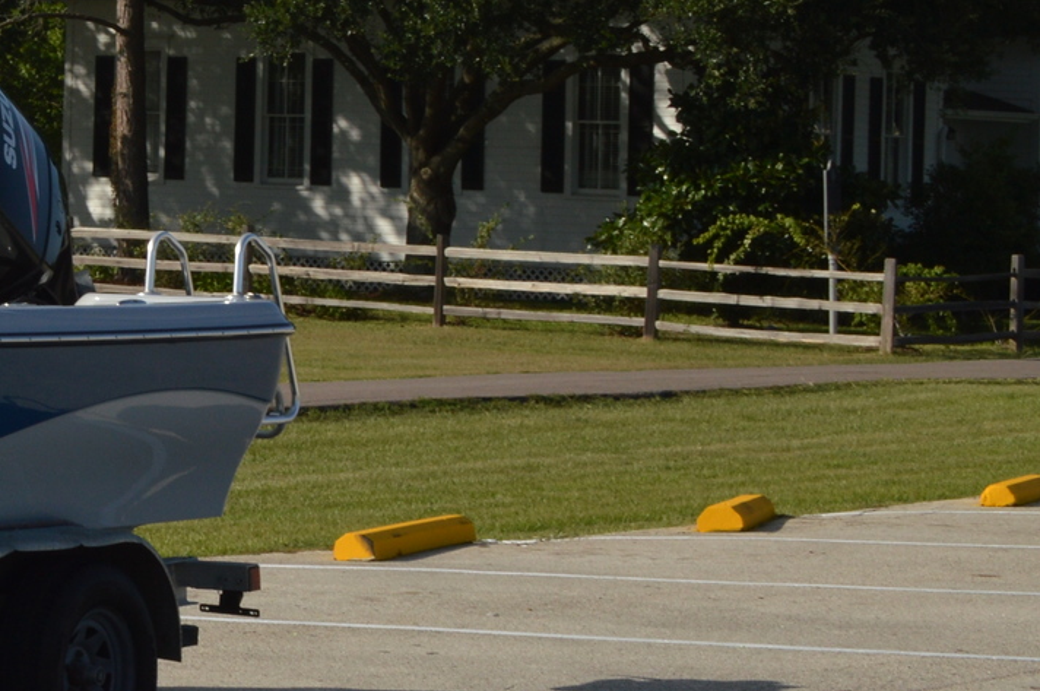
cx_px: -687
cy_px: -130
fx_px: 3953
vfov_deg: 9.8
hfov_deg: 13.7
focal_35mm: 137
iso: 100
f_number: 11
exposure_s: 1/200
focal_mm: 26
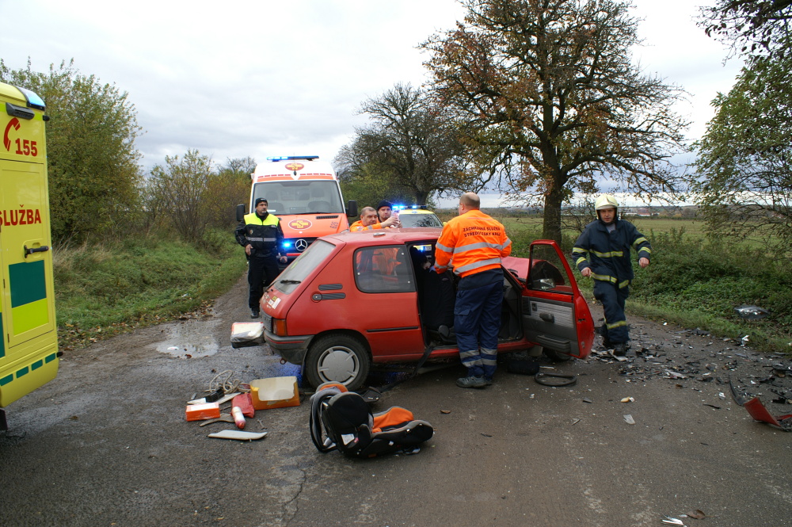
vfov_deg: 47.9
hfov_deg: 67.4
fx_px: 593
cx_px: 396
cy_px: 264
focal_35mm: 27
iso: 100
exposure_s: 1/50
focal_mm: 18
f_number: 6.3
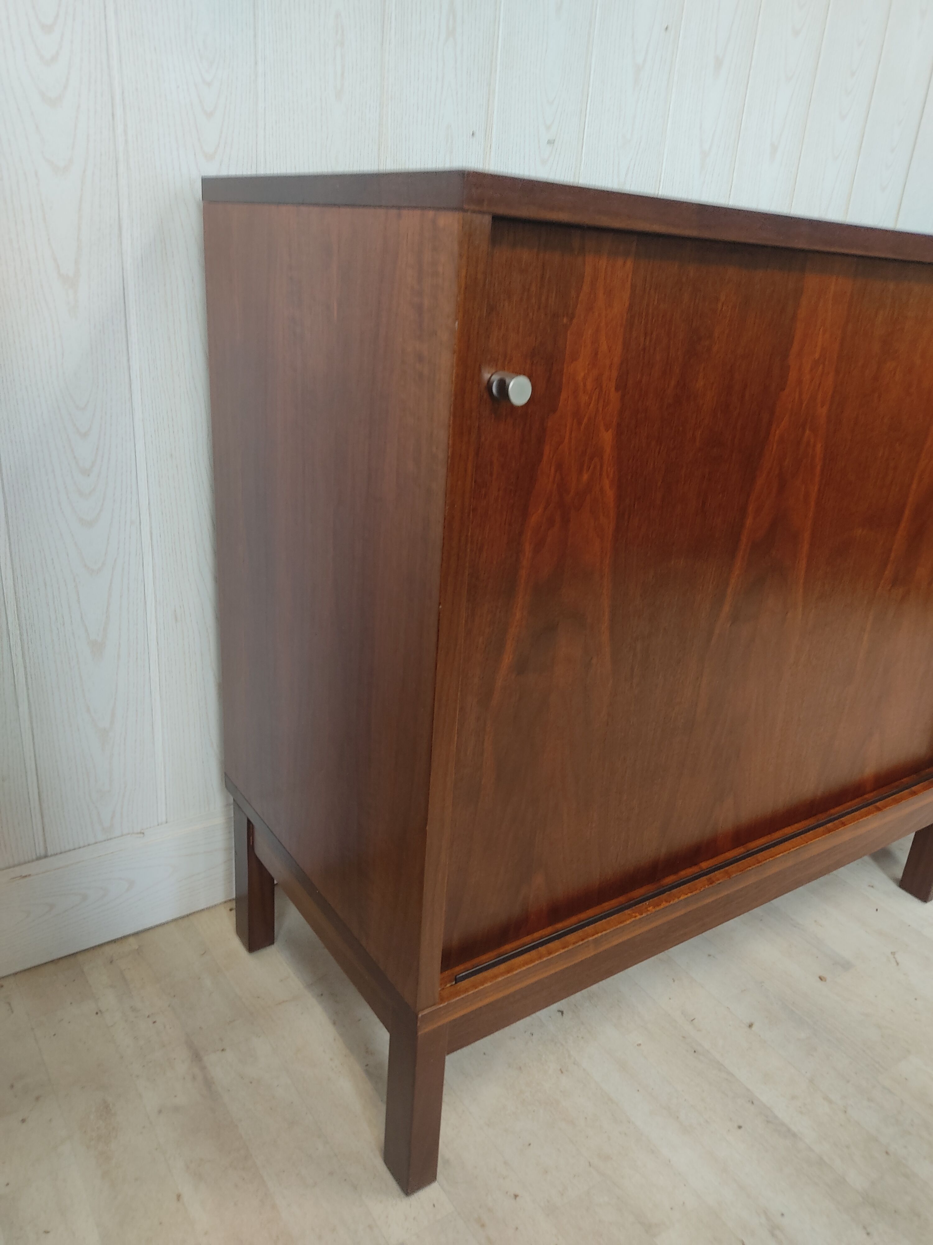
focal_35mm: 26
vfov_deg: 67.3
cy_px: 622
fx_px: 934
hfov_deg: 53.1
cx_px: 466
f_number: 1.79
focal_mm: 4.74
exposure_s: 1/33
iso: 297
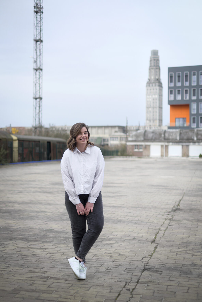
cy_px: 151
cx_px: 101
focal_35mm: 53
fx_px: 446
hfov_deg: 25.5
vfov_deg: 37.5
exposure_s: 1/8000
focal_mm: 35
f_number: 1.4
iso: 400
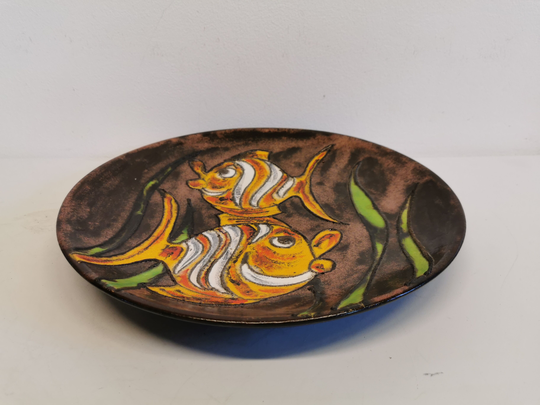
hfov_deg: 65.3
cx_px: 270
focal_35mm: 27
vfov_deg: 51.4
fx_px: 421
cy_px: 202
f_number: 1.6
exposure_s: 1/100
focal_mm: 5.56
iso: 80
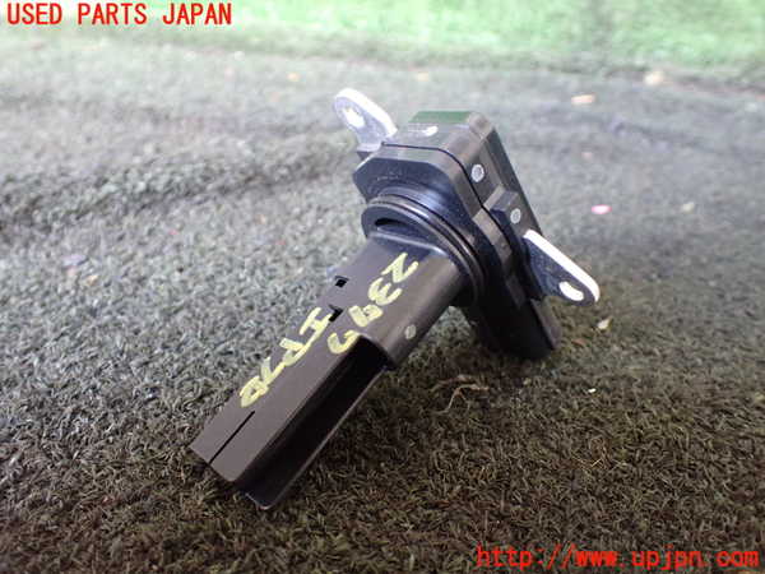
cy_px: 287
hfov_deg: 60.0
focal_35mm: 30
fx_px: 663
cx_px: 382
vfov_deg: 46.8
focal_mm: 5.4
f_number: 2.3
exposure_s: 1/30
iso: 800
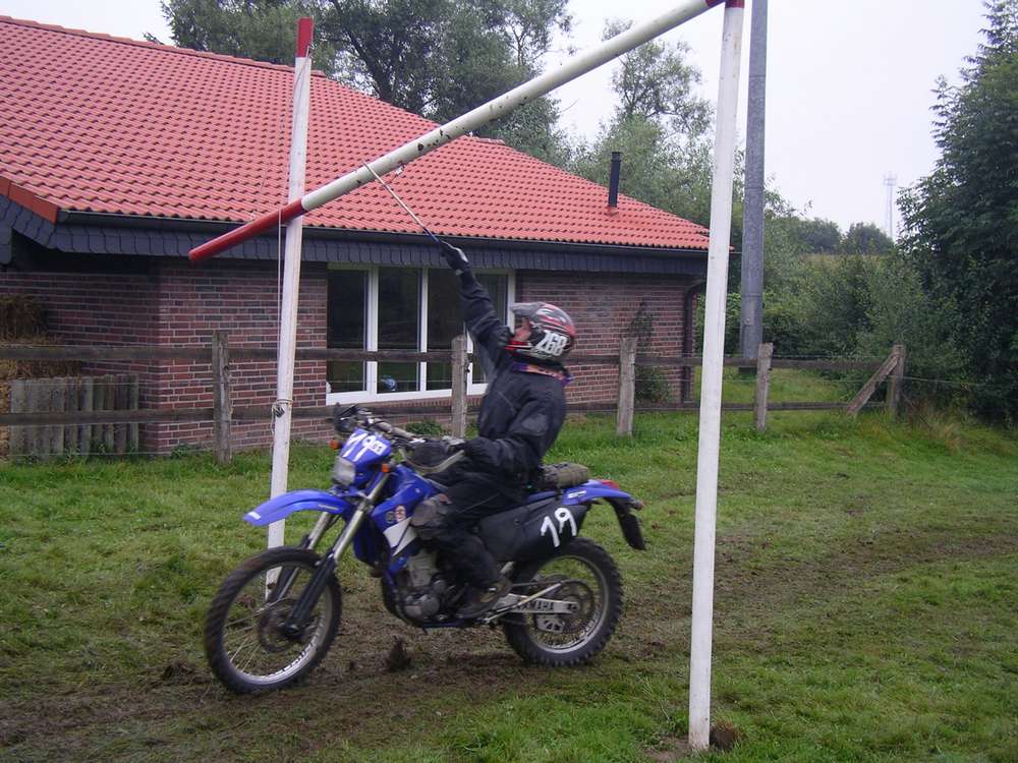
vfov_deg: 27.5
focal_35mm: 53
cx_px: 509
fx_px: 1559
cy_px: 382
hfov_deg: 36.2
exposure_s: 1/100
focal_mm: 8.2
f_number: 3.2
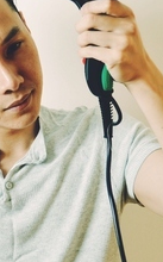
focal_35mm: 100
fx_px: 713
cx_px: 0
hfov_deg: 12.9
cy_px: 146
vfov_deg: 20.8
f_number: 3.8
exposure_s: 1/40
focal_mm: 24
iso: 100
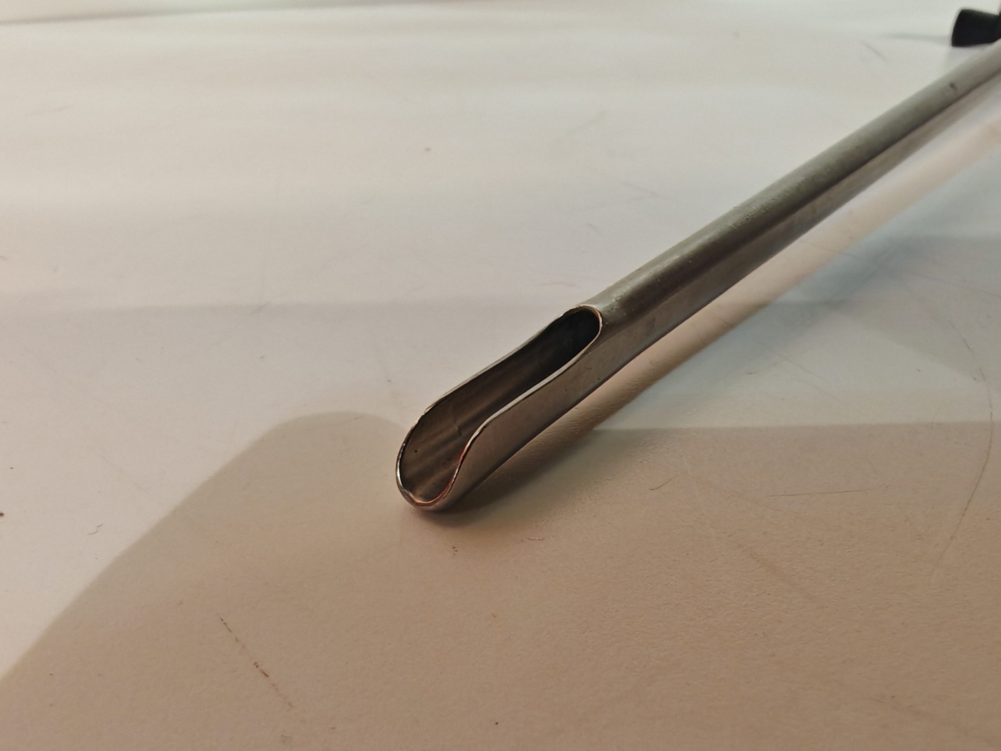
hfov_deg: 65.3
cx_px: 500
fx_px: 781
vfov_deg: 51.4
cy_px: 376
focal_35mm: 27
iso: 160
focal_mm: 1.82
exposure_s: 1/33
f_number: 2
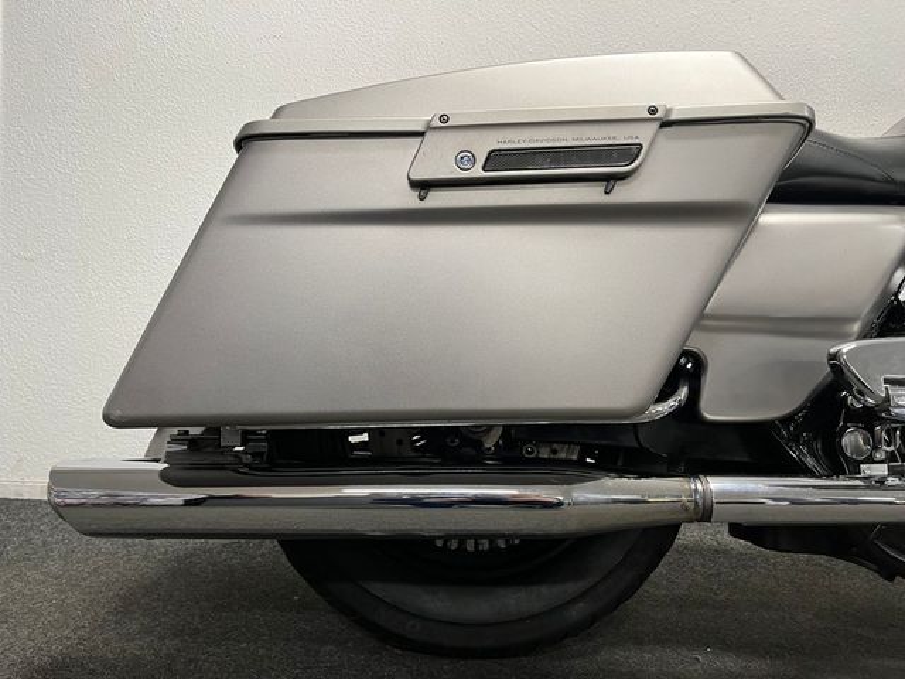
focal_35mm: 26
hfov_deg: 67.3
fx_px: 680
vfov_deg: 53.1
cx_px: 452
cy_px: 340
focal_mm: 5.1
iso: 125
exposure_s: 1/50
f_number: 1.6
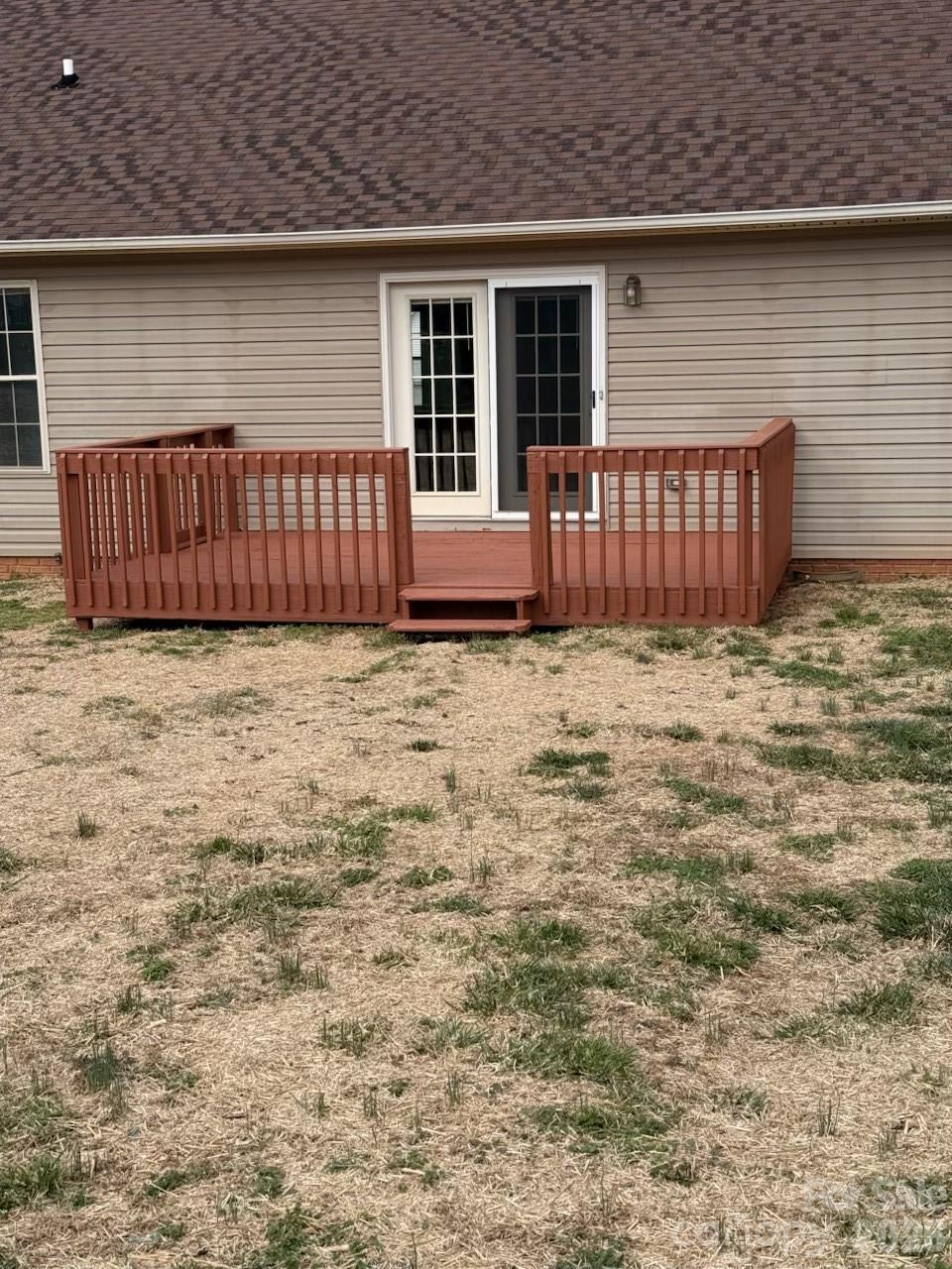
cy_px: 634
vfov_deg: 39.7
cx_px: 476
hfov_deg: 30.3
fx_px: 1760
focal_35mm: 48
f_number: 1.78
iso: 100
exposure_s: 1/3096
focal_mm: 6.76
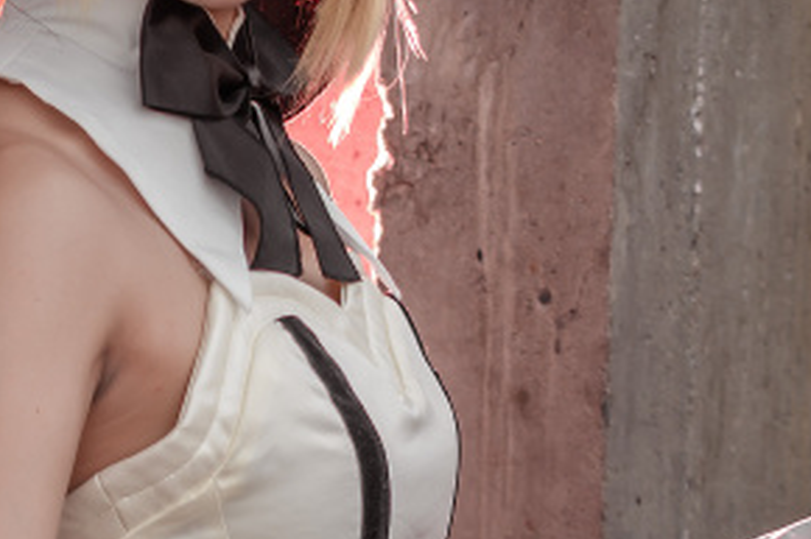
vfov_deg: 7.9
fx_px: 3917
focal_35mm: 174
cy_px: 279
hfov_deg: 11.6
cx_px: -148
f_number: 3.2
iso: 100
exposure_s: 1/160
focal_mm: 28
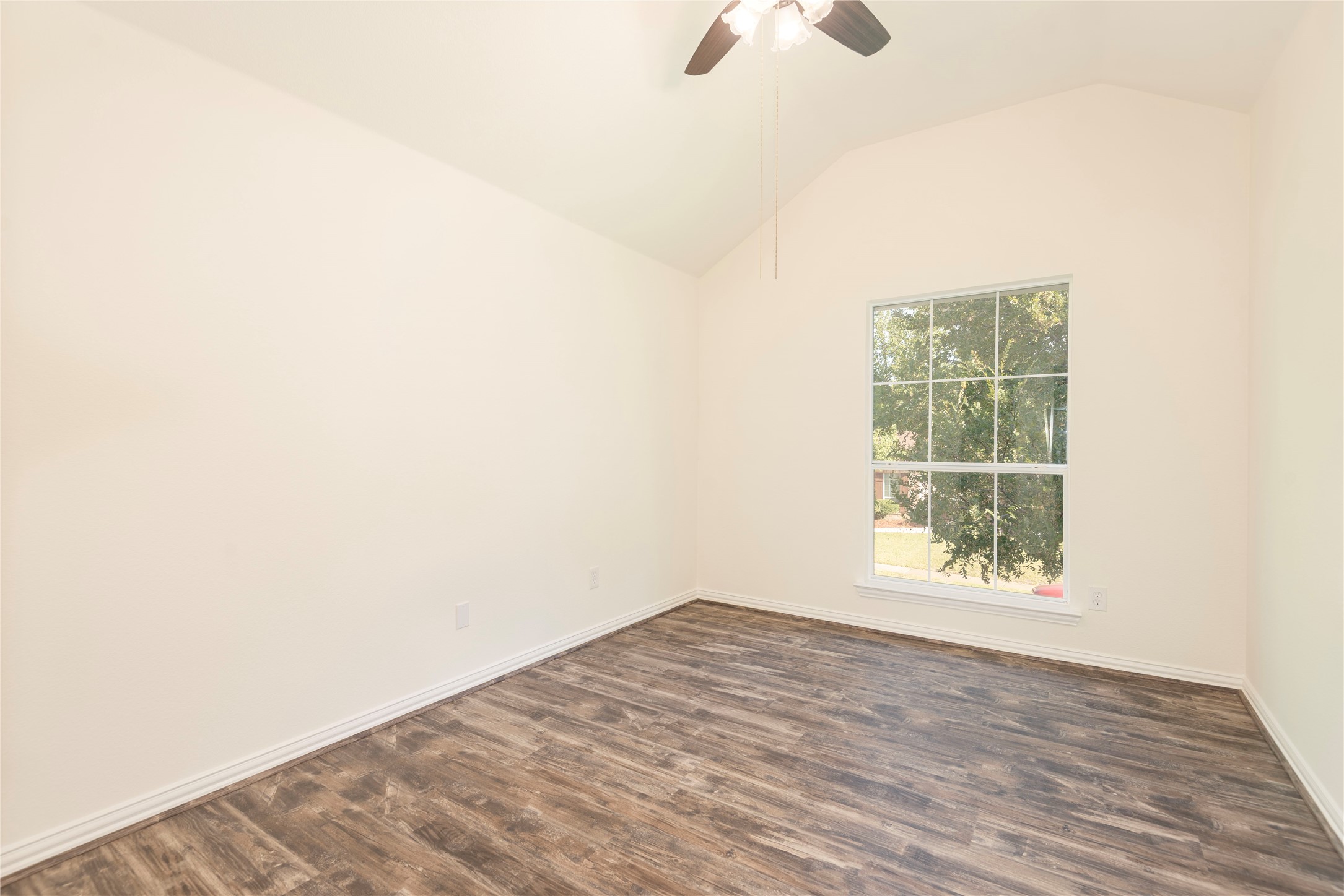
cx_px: 672
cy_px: 448
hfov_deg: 96.7
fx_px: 597
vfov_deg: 73.8
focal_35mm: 16
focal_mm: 16
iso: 100
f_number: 7.1
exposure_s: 1/5
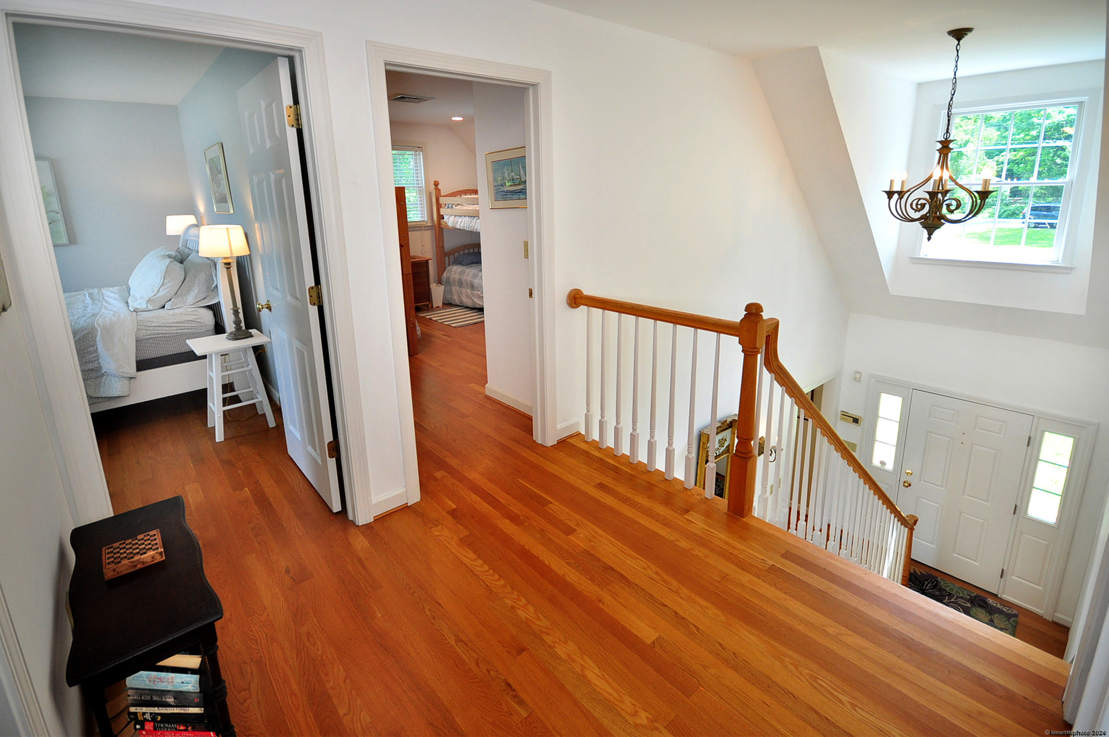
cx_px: 554
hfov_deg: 95.1
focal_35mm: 16
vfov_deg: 71.9
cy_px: 368
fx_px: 508
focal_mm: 11
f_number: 4.2
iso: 400
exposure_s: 1/80
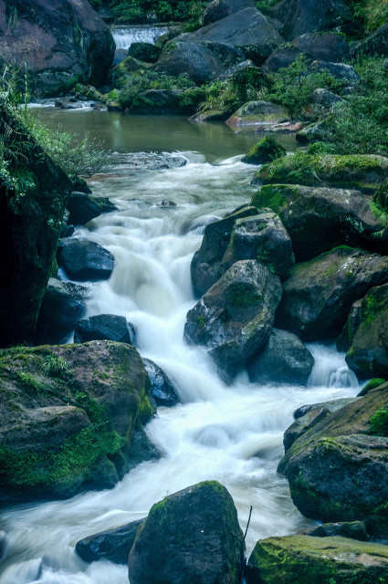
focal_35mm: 105
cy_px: 292
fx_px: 1702
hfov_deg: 13.0
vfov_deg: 19.5
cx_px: 194
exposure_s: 1/2
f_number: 16
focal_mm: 70
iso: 200
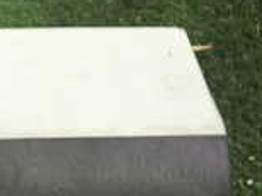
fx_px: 884
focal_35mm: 117
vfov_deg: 12.6
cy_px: 116
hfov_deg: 15.5
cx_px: -133
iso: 400
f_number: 2.3
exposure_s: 1/30
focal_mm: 5.4
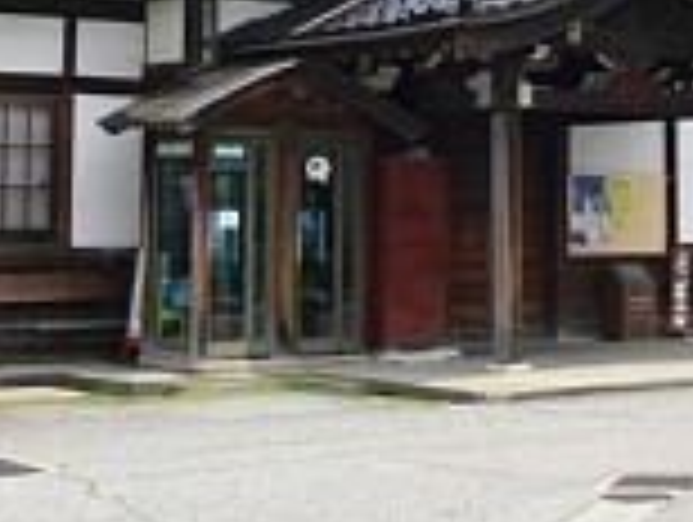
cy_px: -122
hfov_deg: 19.3
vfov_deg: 14.2
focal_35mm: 101
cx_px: 522
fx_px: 2025
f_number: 5.6
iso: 80
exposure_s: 1/160
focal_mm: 8.3
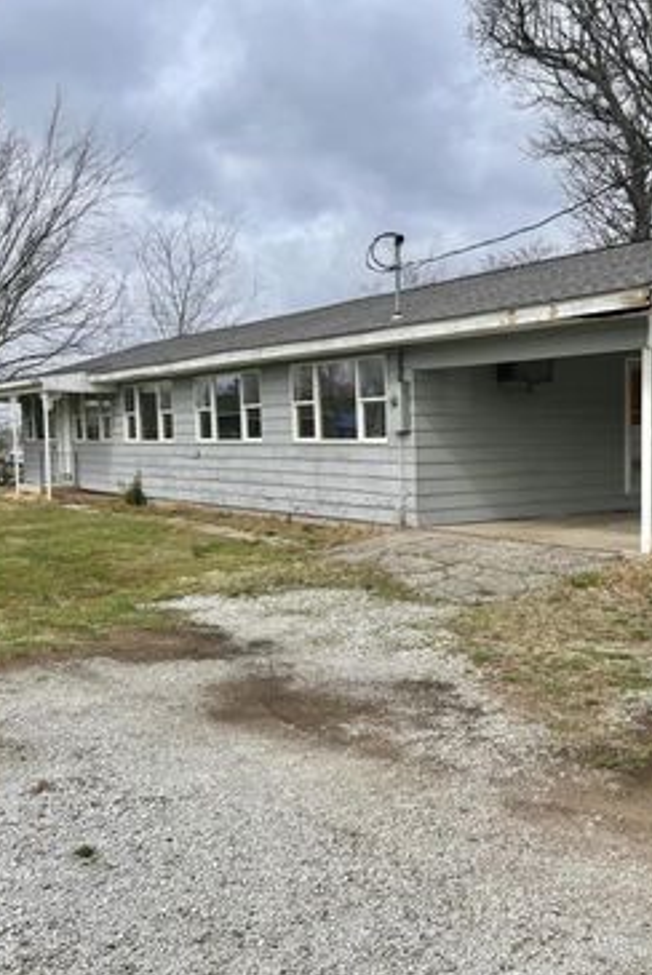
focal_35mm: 37
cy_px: 498
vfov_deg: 51.8
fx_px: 1003
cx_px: 502
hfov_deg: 35.1
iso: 50
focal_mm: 5.7
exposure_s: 1/3077
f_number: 1.5
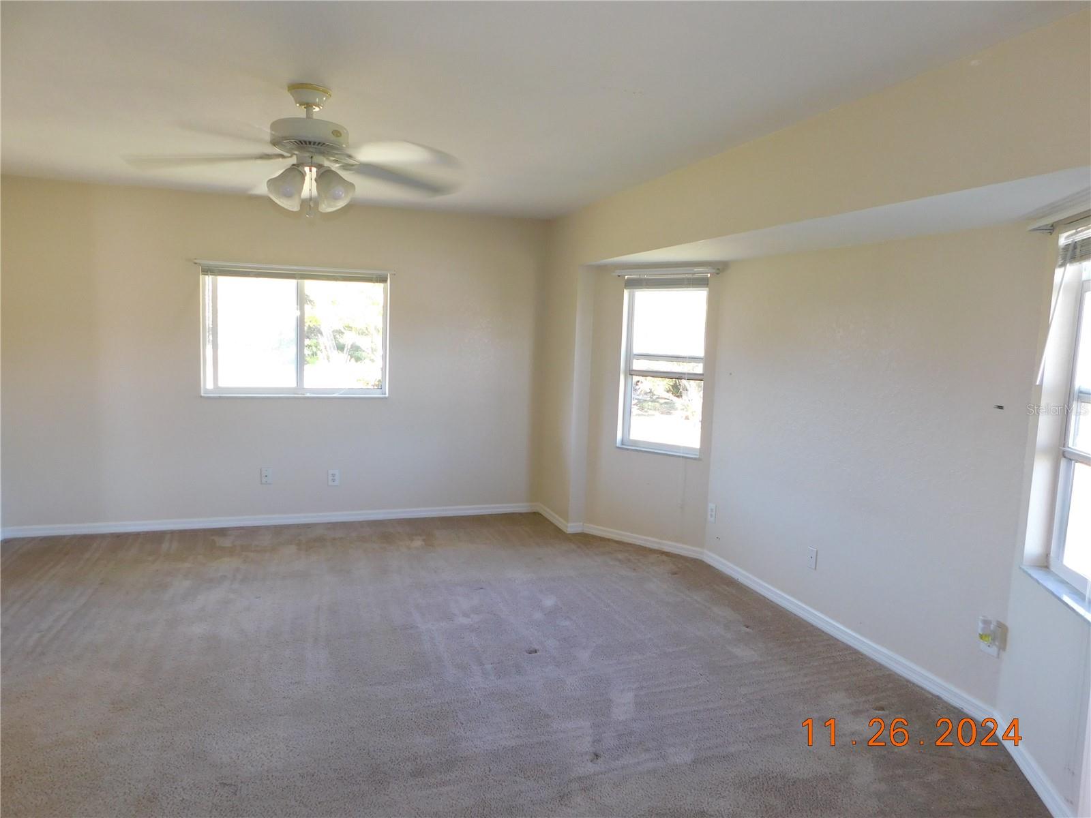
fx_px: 725
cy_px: 409
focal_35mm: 23
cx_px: 546
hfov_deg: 73.9
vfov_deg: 58.9
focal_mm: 4
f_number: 3
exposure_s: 1/30
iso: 140
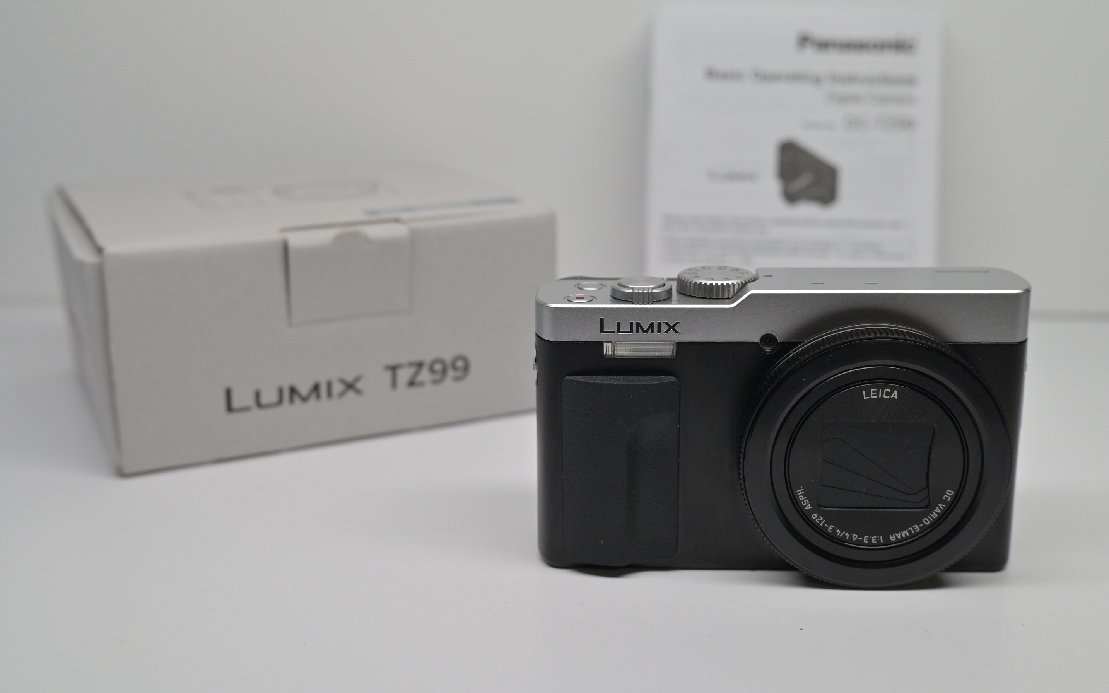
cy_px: 309
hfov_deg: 46.2
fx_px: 1300
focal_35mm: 43
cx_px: 572
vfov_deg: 29.8
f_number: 5.6
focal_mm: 40
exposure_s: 1/640
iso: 1000
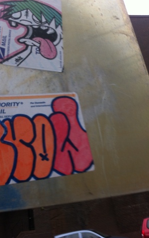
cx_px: 65
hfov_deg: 33.6
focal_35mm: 38
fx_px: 247
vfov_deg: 51.5
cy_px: 117
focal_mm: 3.85
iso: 80
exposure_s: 1/60
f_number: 2.8
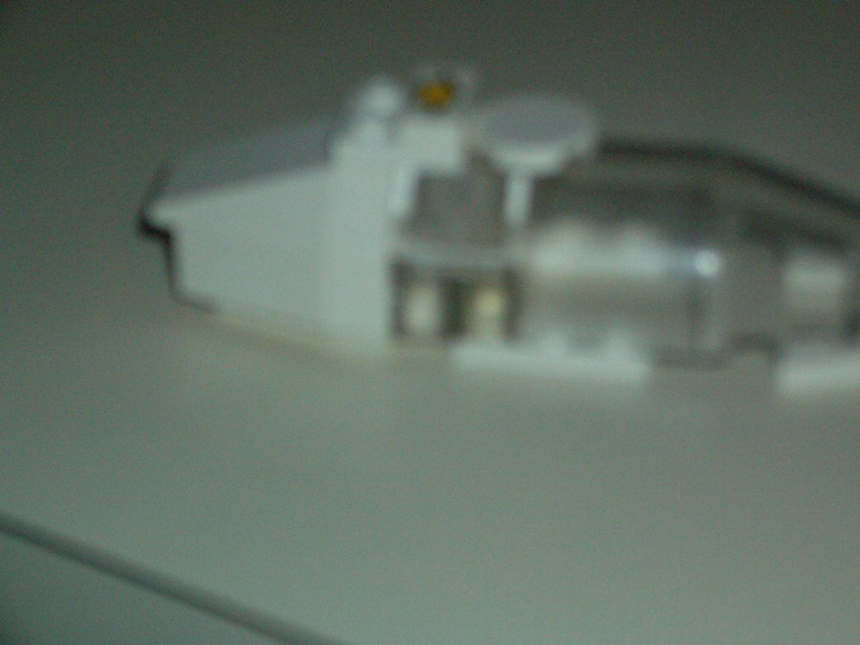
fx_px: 2609
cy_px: 322
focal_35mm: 105
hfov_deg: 18.7
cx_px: 430
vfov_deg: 14.1
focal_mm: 17.4
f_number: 4.8
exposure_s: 1/60
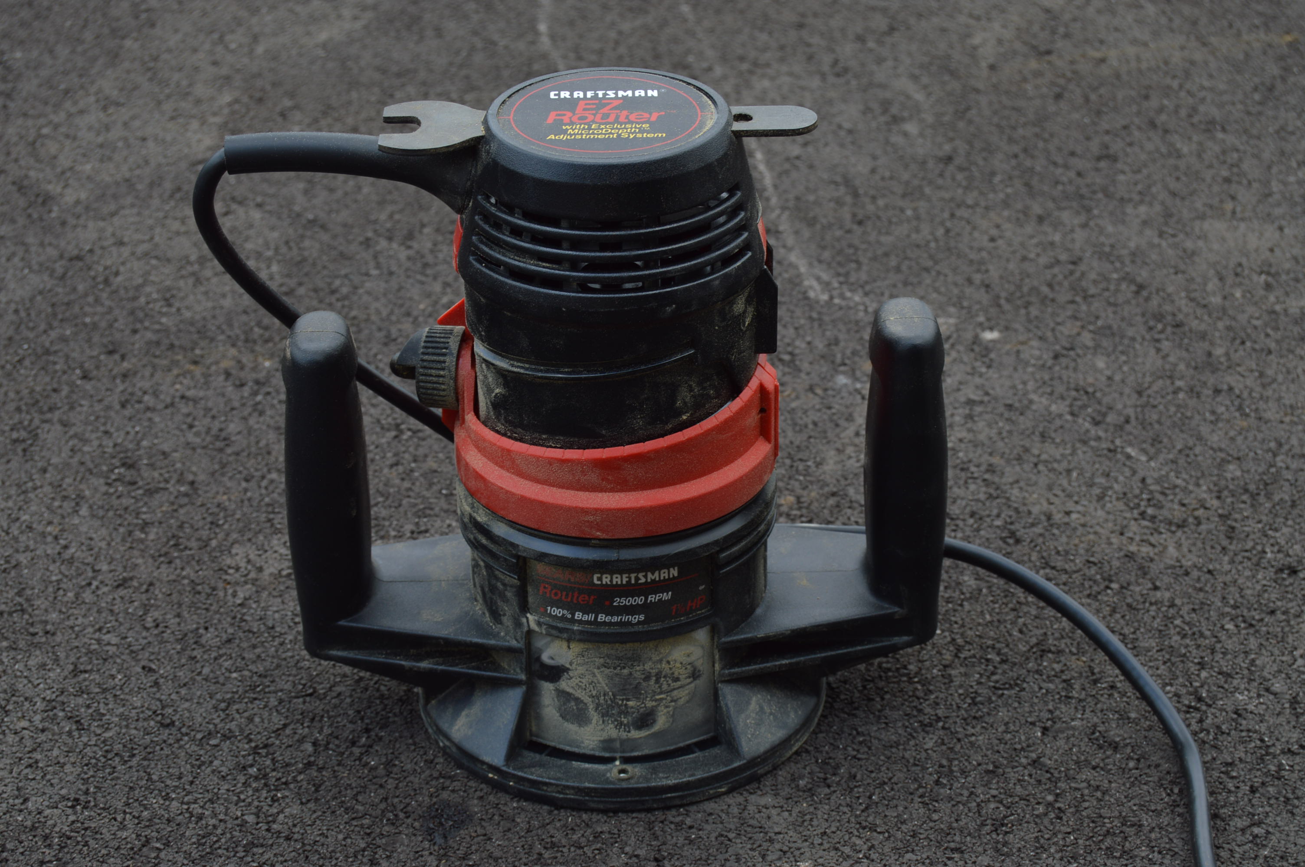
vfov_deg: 18.1
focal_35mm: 75
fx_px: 2716
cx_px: 652
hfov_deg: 27.0
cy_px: 434
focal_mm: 50
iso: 100
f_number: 8
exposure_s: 1/160
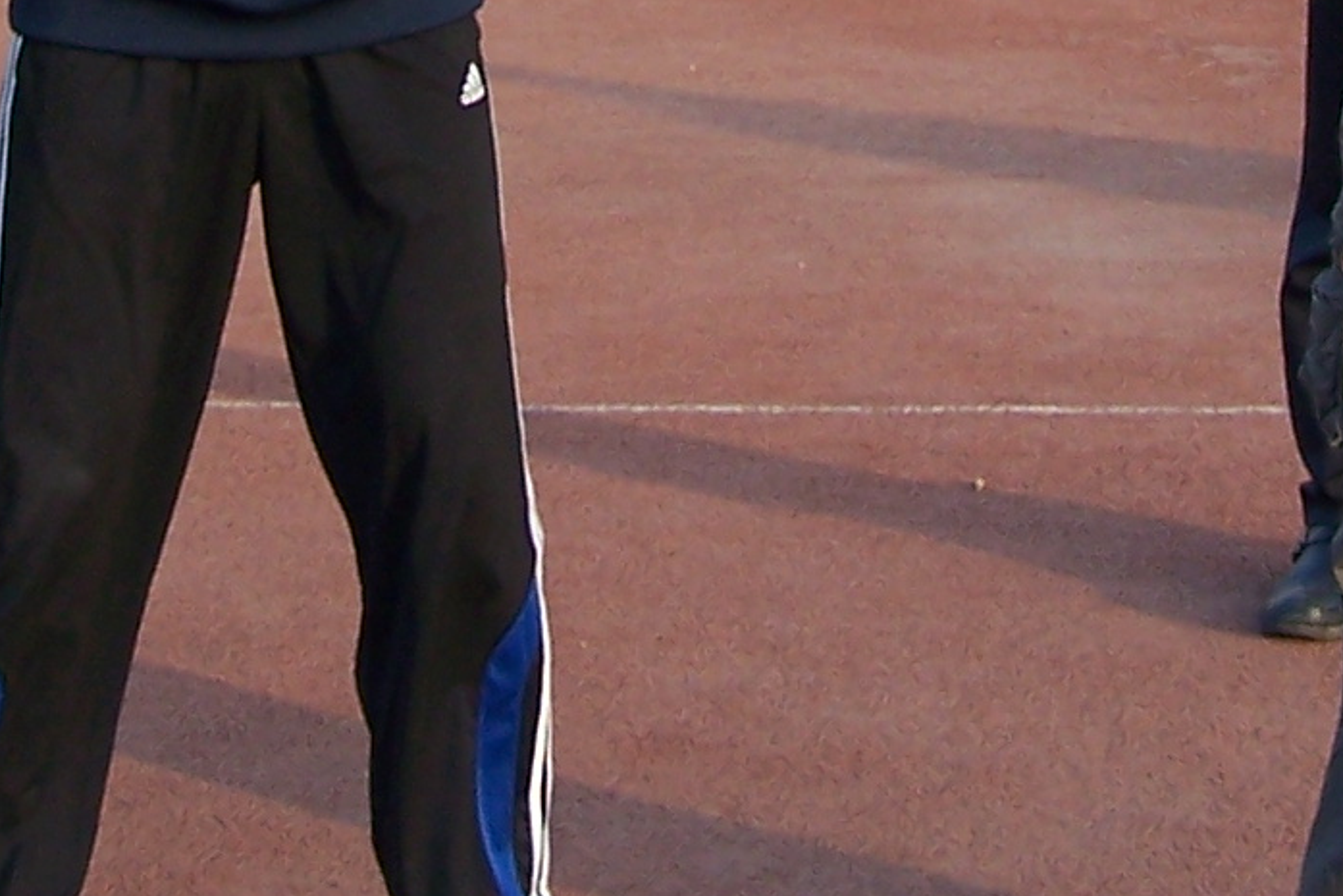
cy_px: -763
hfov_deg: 14.0
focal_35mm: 146
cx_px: 859
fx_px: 5447
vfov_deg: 9.0
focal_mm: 6.3
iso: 80
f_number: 2.8
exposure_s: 1/250
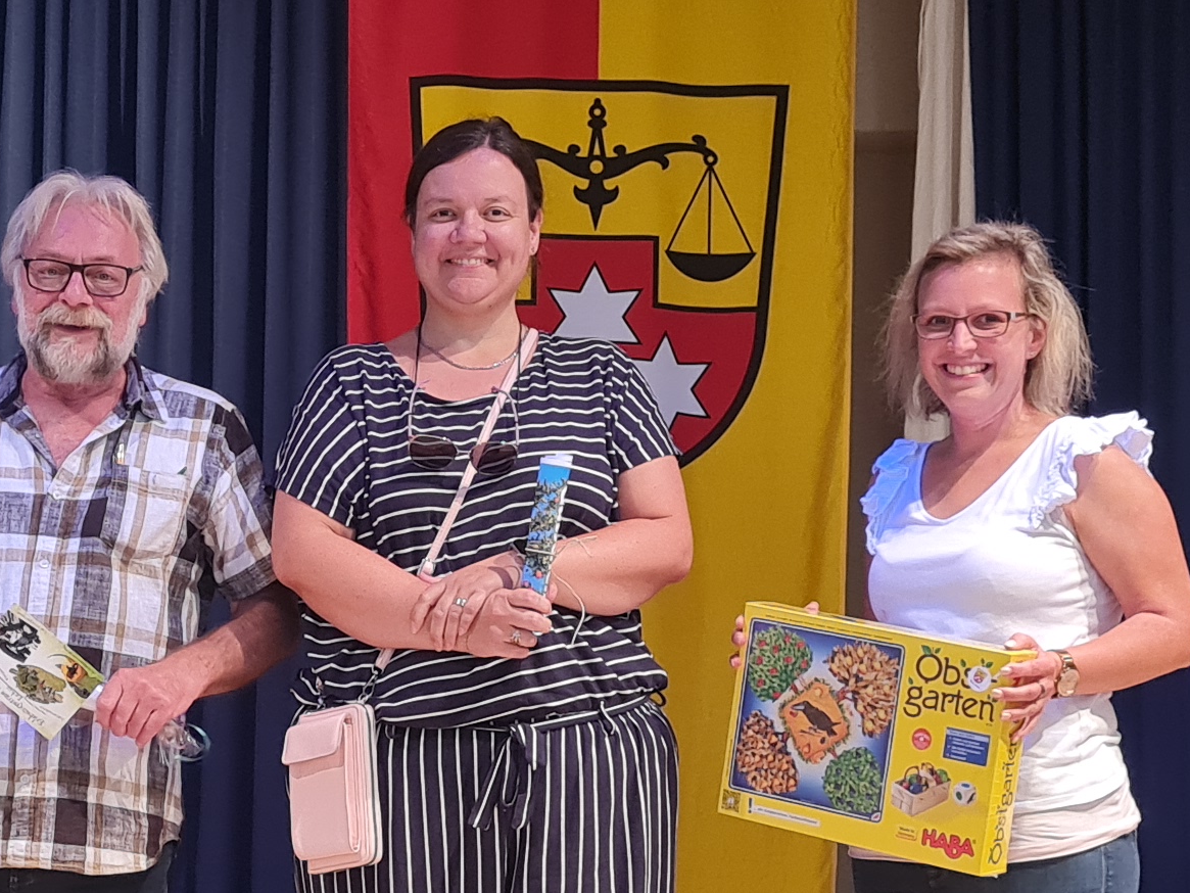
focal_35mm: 90
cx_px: 285
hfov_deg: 21.6
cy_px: 578
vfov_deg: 16.4
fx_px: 3094
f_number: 1.8
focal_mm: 5.4
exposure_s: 1/50
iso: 200
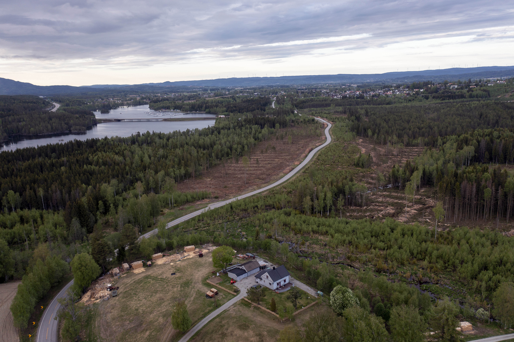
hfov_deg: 65.5
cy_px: 171
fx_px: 400
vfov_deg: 46.4
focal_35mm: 28
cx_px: 257
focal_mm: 10.26
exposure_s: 1/320
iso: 100
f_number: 2.8
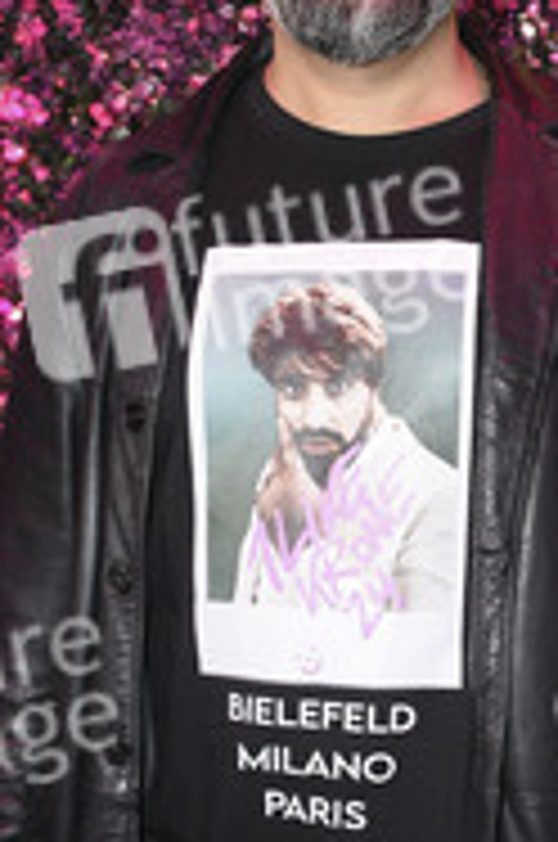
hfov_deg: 22.4
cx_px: 378
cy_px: 500
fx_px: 1400
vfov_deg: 33.4
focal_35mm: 60
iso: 3200
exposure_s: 1/80
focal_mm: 28
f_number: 5
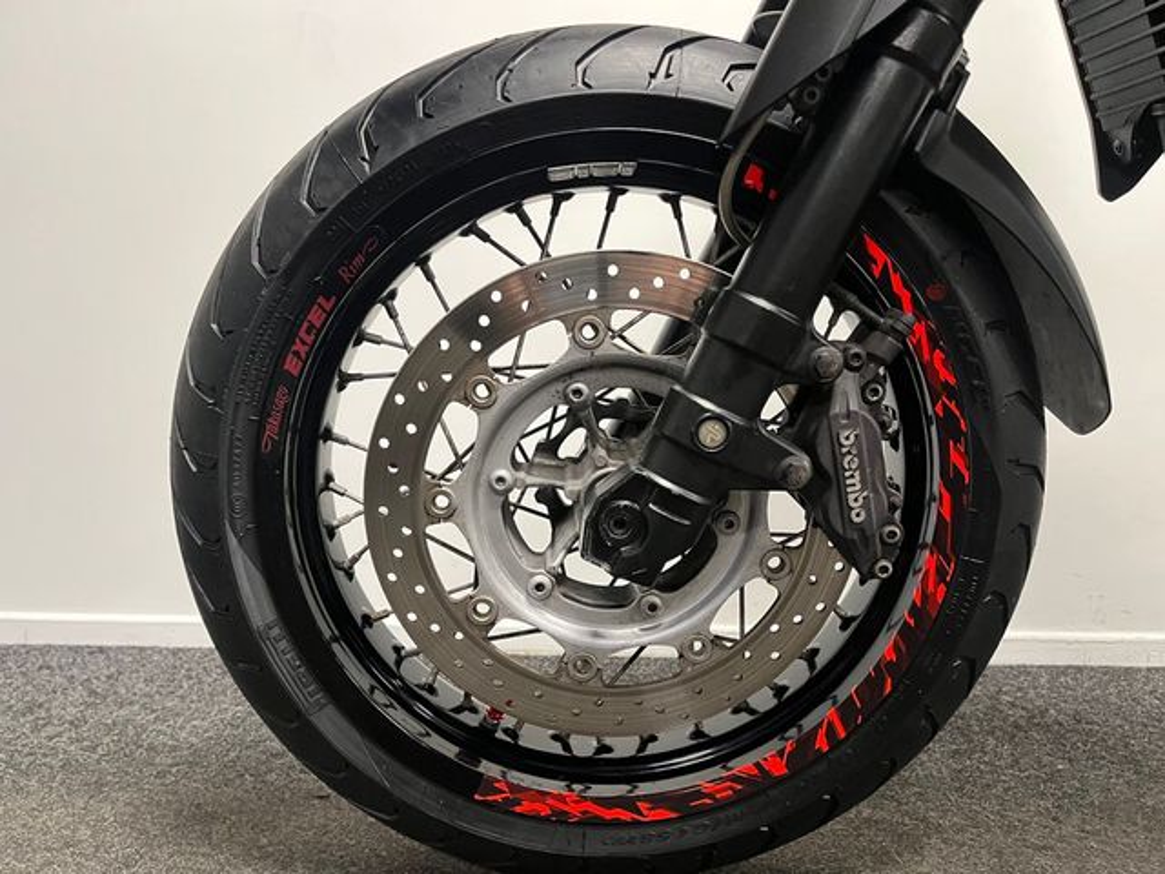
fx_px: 875
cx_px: 582
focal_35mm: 26
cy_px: 437
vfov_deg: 53.1
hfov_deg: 67.3
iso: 250
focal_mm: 5.1
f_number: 1.6
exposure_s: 1/50
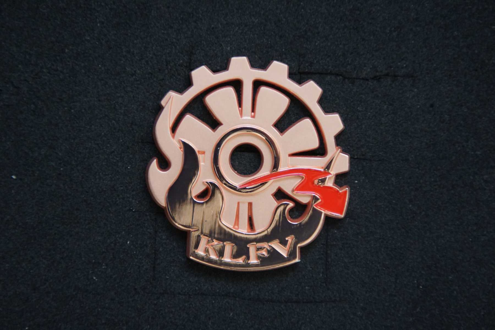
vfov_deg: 4.6
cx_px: 248
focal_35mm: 300
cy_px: 165
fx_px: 4125
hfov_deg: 6.9
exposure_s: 1/60
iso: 1600
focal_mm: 200
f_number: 6.3
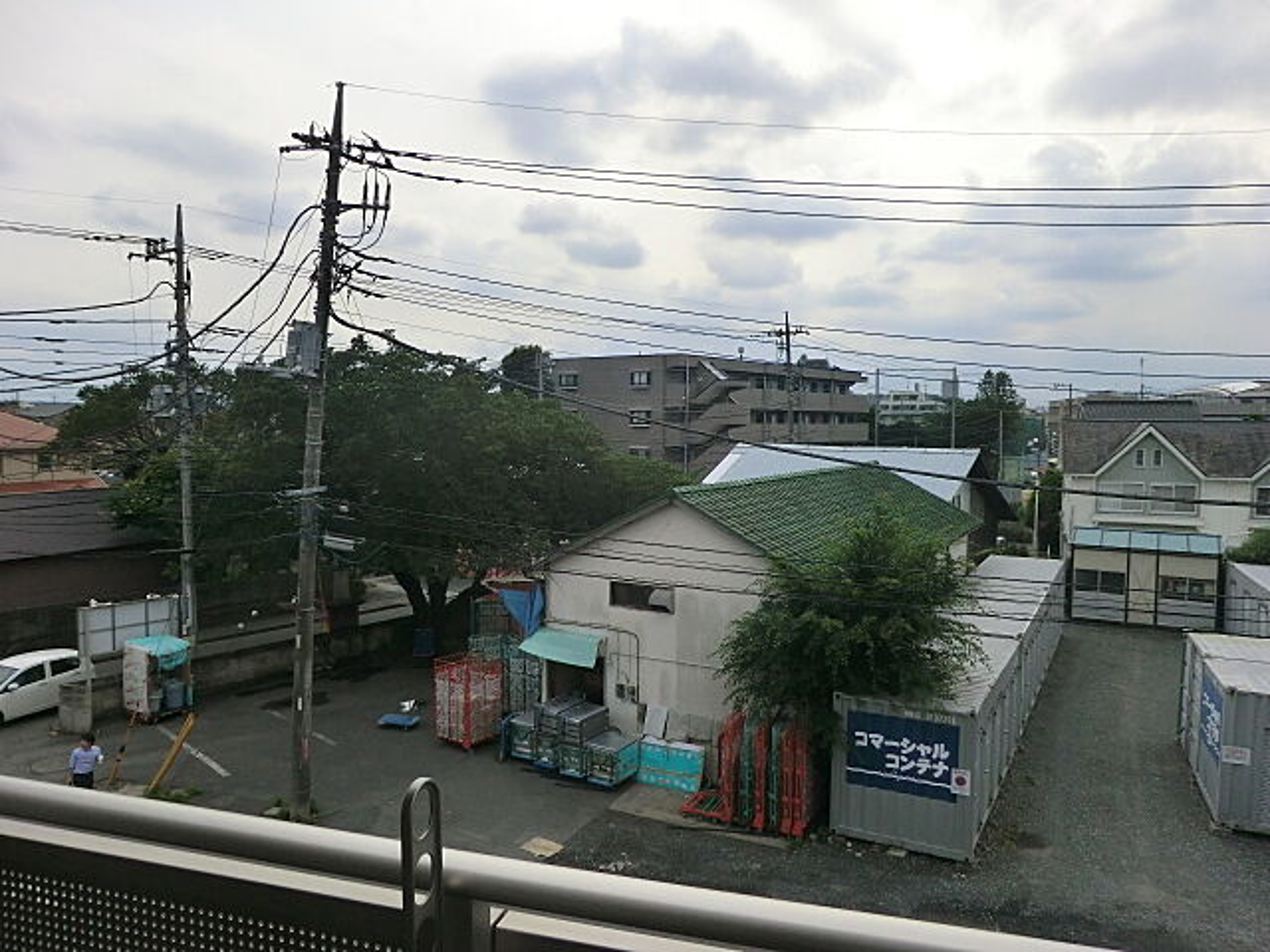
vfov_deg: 56.8
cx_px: 635
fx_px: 881
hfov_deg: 71.6
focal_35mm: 24
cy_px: 476
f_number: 7.5
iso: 80
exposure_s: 1/400
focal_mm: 4.3
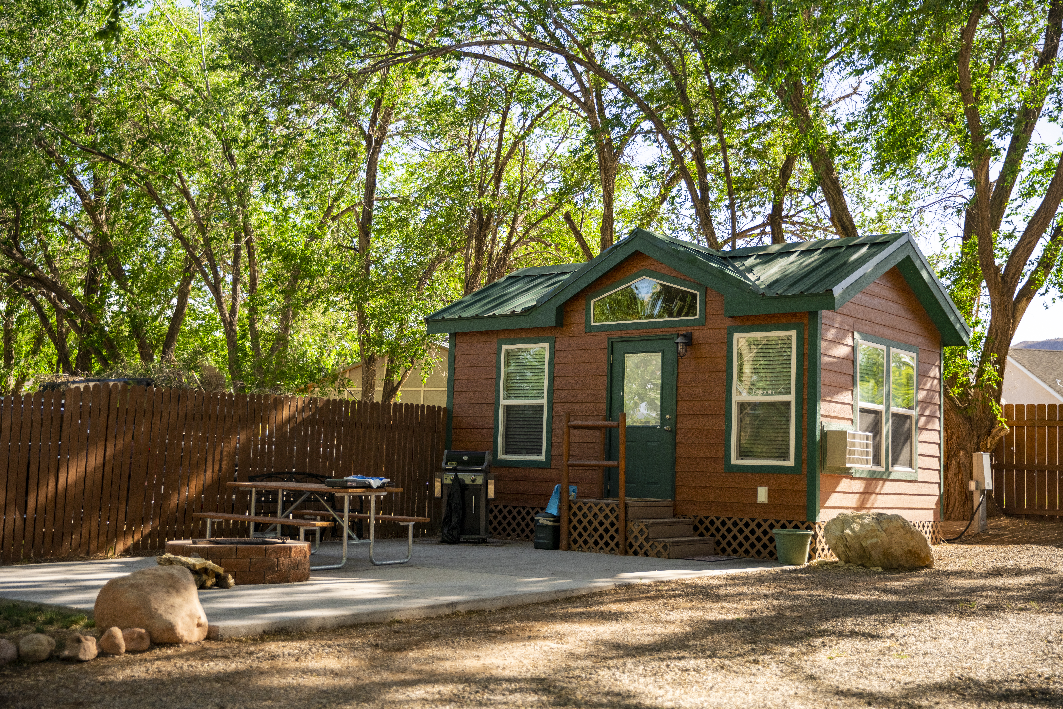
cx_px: 532
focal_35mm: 44
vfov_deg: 30.5
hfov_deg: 44.5
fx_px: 1299
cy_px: 354
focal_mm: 44
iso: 500
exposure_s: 1/1000
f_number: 2.8
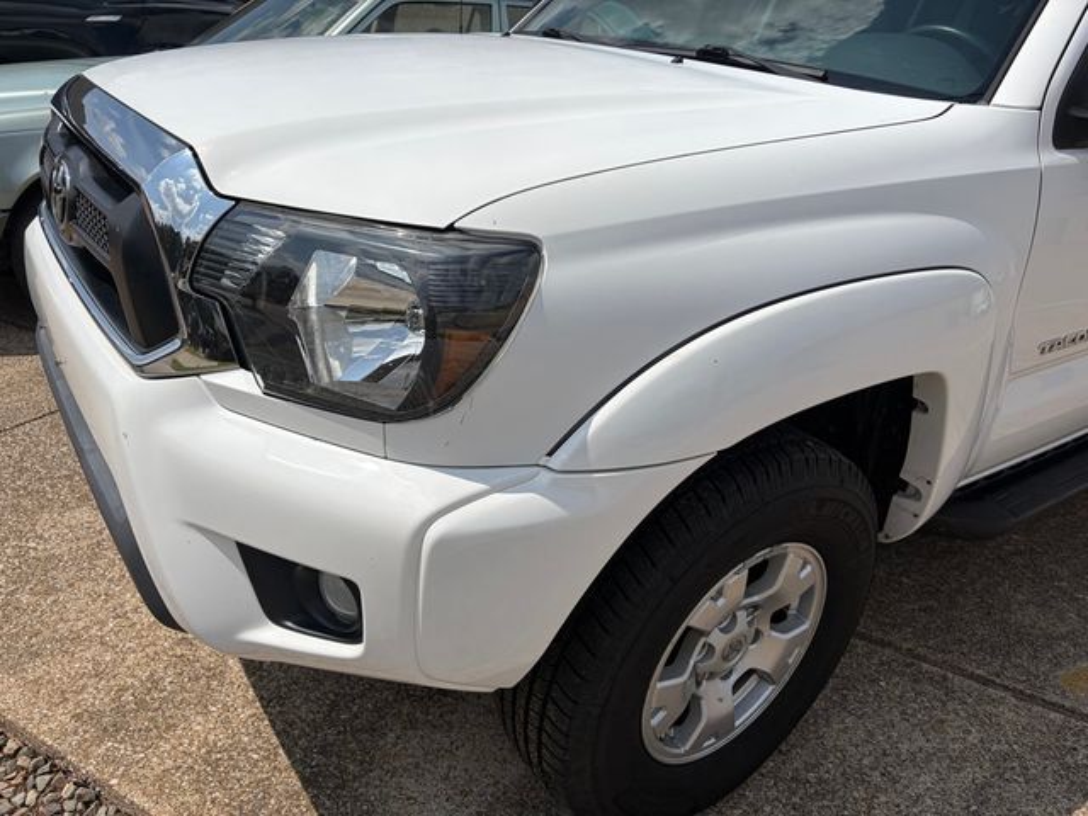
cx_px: 544
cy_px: 408
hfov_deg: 67.3
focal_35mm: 26
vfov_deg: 53.1
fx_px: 817
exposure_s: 1/10101
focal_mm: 5.96
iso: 50
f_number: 1.6
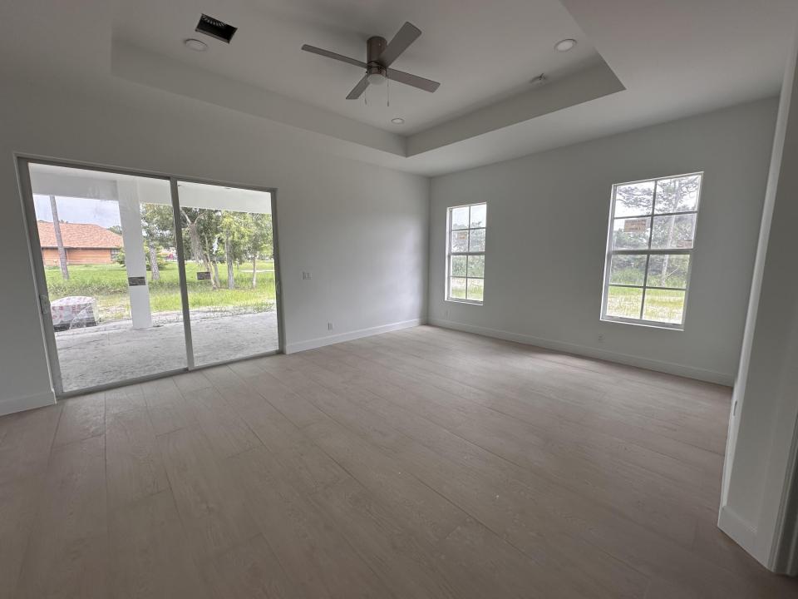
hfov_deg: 102.1
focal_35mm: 14
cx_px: 399
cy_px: 300
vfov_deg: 85.7
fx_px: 323
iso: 50
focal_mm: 2.22
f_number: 2.2
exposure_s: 1/99
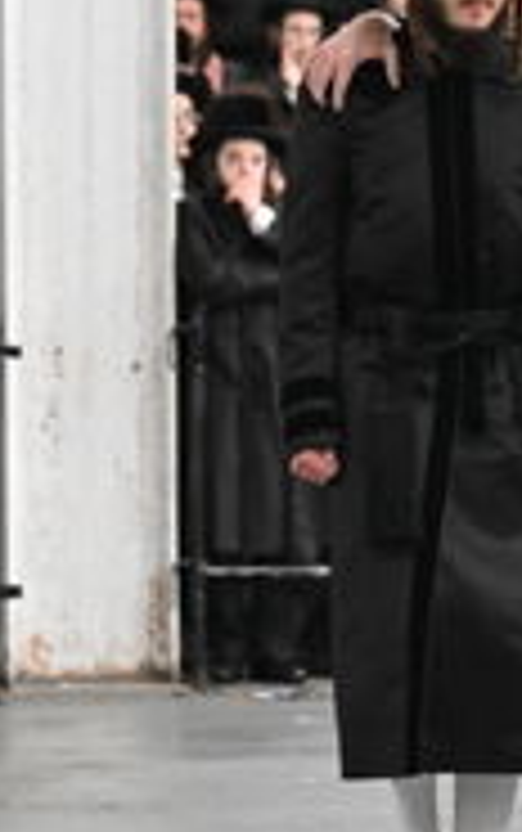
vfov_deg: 9.1
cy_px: 261
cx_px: 675
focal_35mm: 231
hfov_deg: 5.7
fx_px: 5246
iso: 1600
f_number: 2.8
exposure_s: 1/320
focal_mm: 70
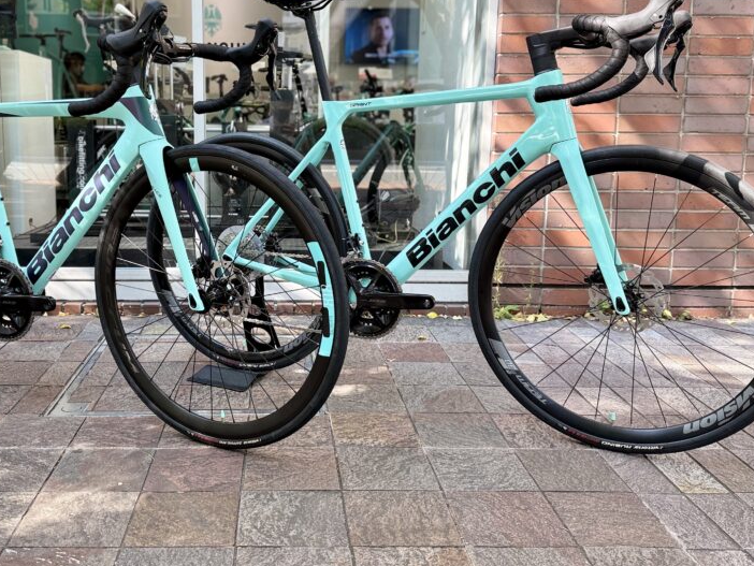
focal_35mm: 35
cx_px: 294
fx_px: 763
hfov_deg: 52.2
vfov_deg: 40.5
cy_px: 228
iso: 100
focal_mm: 6.76
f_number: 1.78
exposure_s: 1/251
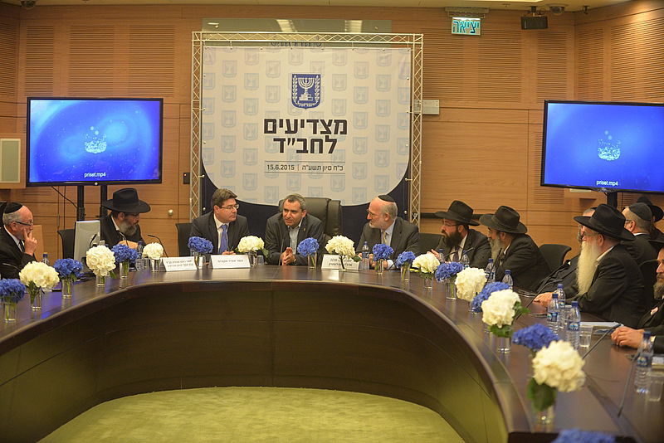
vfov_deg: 19.5
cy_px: 222
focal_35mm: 70
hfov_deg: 28.8
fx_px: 1292
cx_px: 332
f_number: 2.8
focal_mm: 70
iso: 2000
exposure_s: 1/125
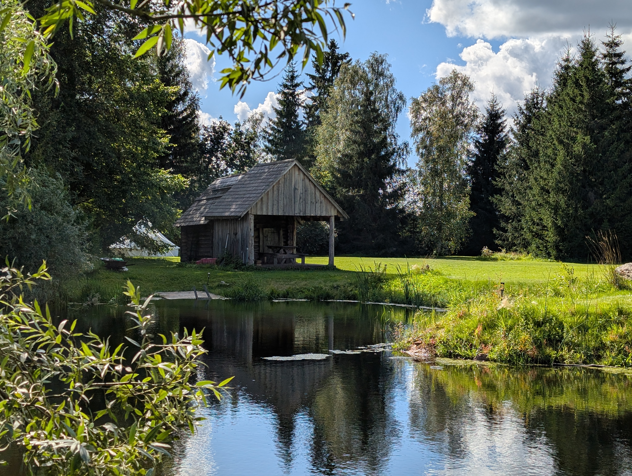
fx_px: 896
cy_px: 238
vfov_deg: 29.7
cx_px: 316
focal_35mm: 49
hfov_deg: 38.9
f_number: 1.68
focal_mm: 6.9
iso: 21
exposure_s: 1/1667
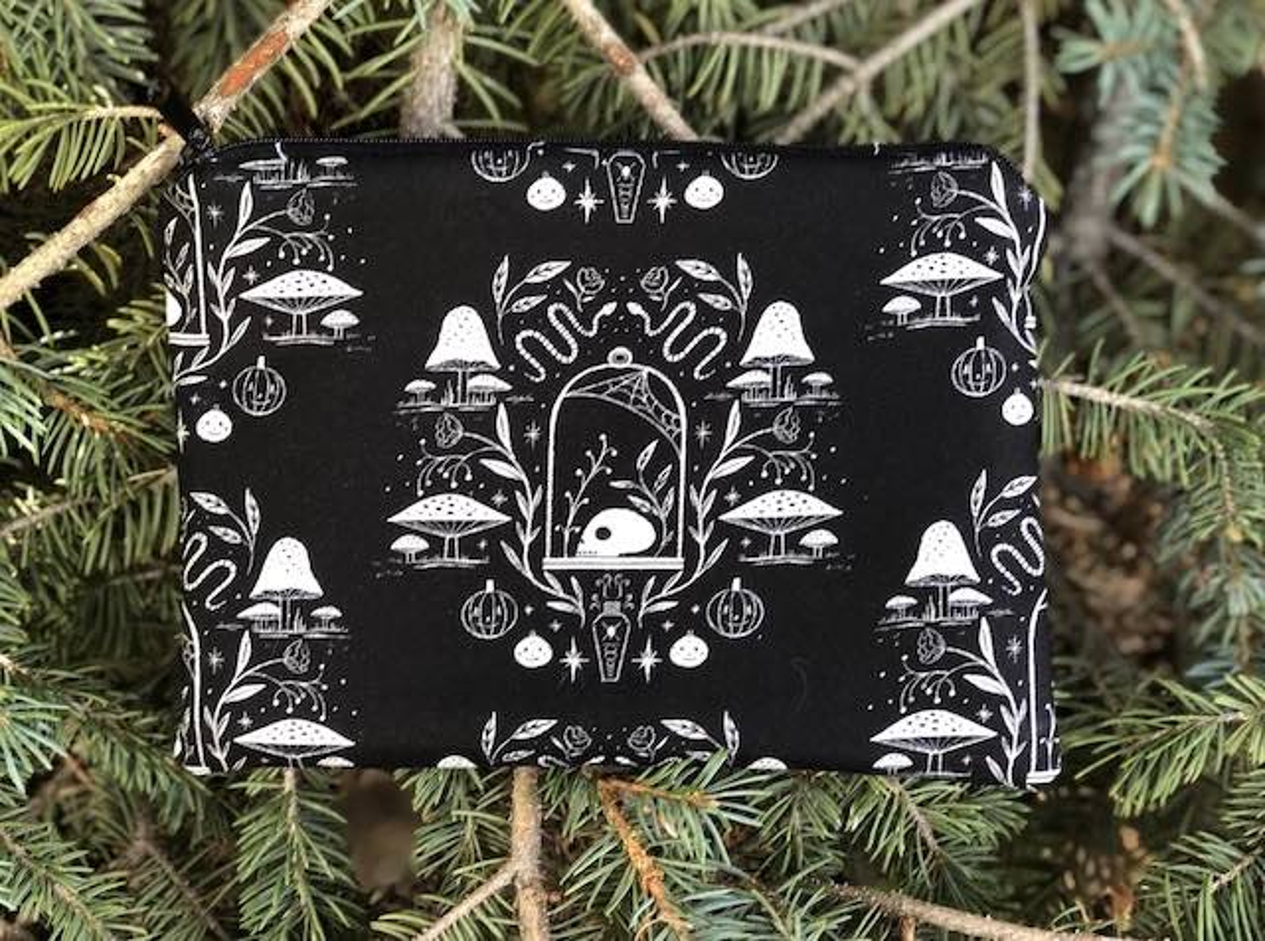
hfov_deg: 33.9
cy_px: 470
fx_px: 2077
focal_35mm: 57
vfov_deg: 25.5
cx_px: 632
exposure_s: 1/30
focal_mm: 6.6
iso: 80
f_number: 2.8
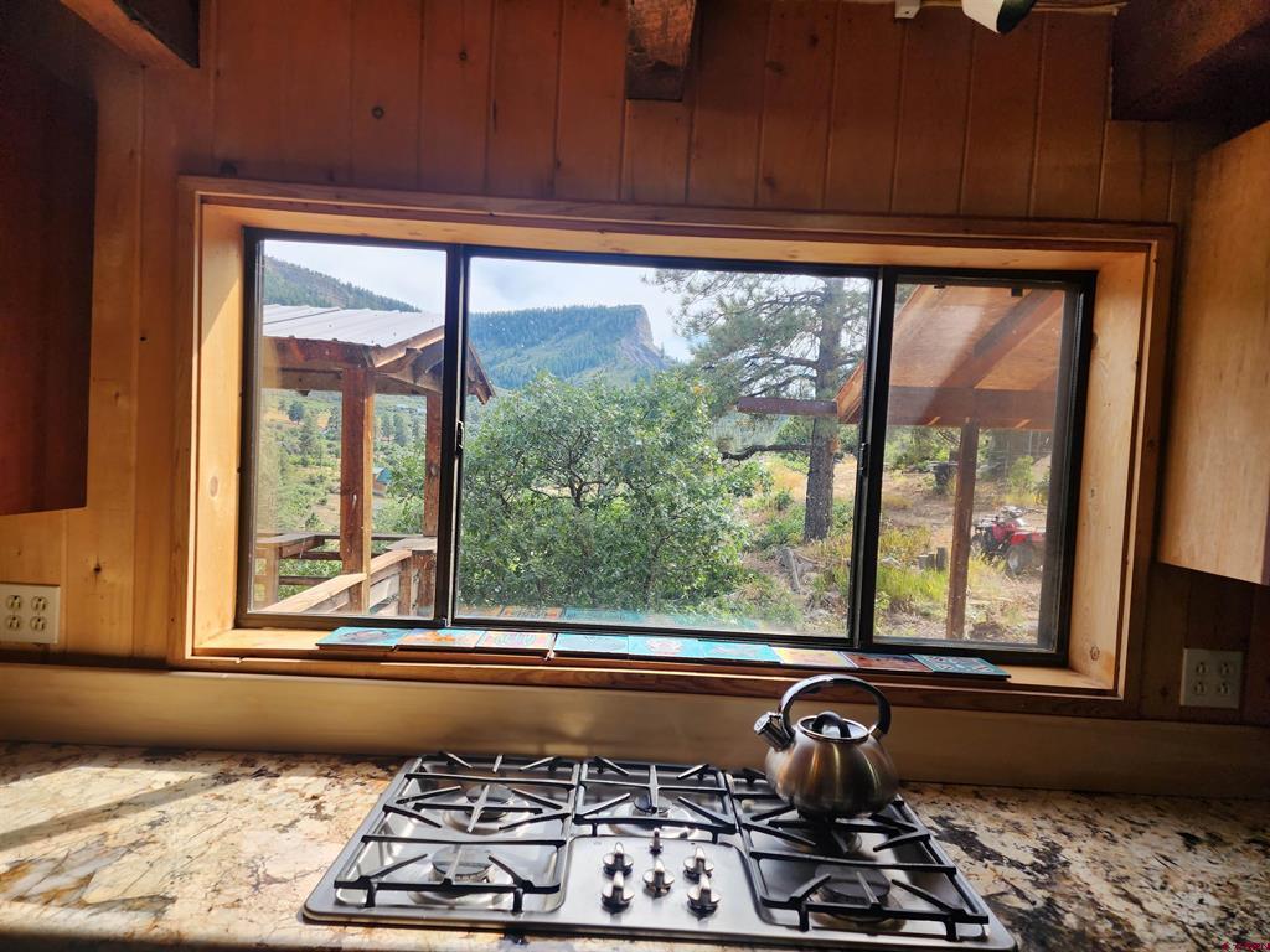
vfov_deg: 58.9
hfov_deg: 73.9
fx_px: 844
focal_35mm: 23
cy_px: 476
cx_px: 635
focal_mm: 6.4
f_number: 1.8
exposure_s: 1/180
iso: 16
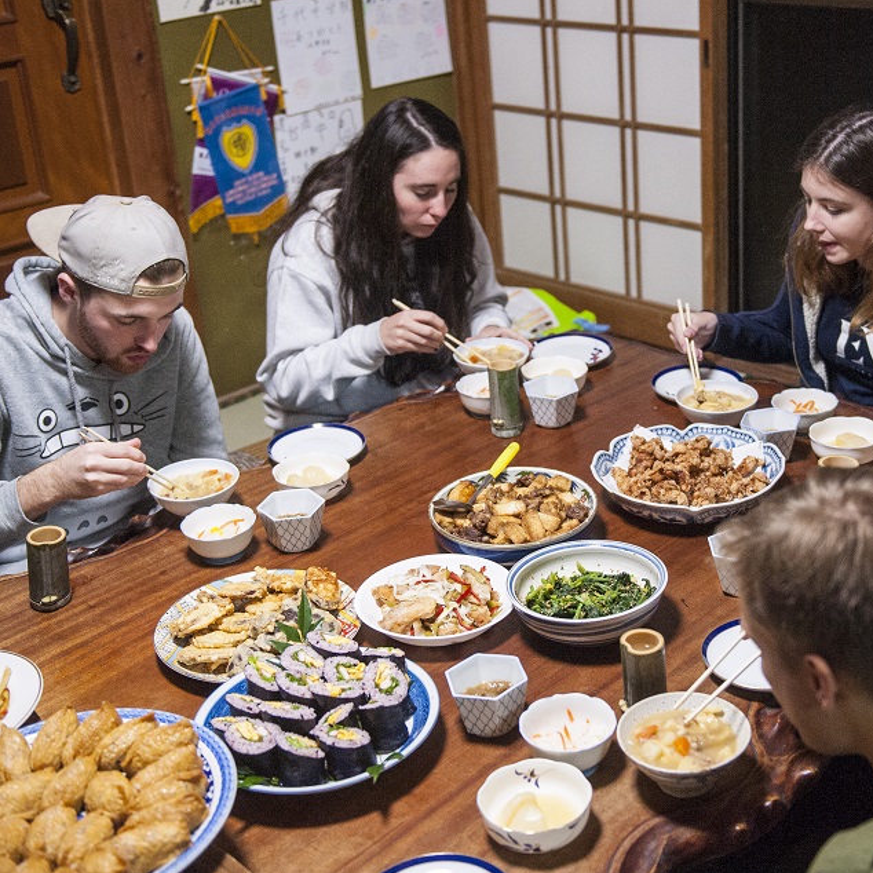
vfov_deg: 37.6
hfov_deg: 37.3
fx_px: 1284
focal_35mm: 45
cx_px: 562
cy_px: 436
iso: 2500
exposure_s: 1/320
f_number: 2.8
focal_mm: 35
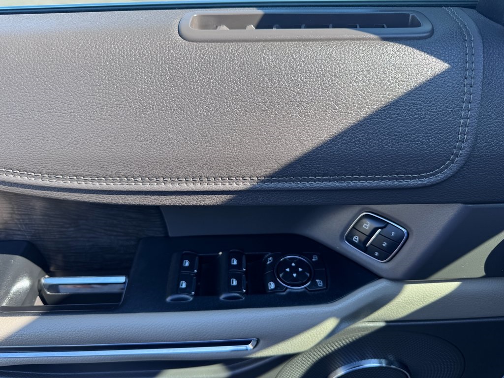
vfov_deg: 56.8
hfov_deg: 71.6
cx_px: 252
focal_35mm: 24
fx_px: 349
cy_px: 189
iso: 80
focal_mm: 6.76
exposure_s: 1/488
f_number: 1.78
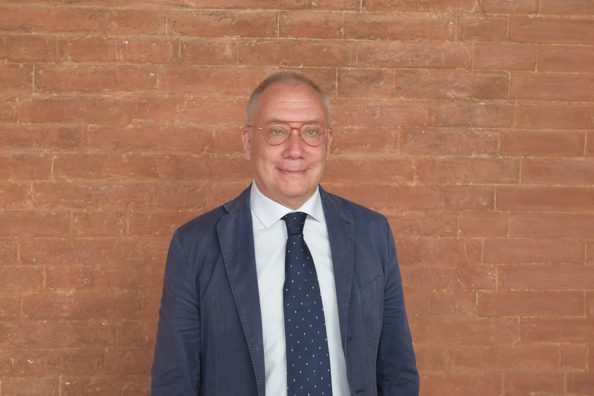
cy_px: 198
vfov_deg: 17.5
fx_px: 1287
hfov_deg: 26.0
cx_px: 297
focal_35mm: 78
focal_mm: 52
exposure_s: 1/250
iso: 400
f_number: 8
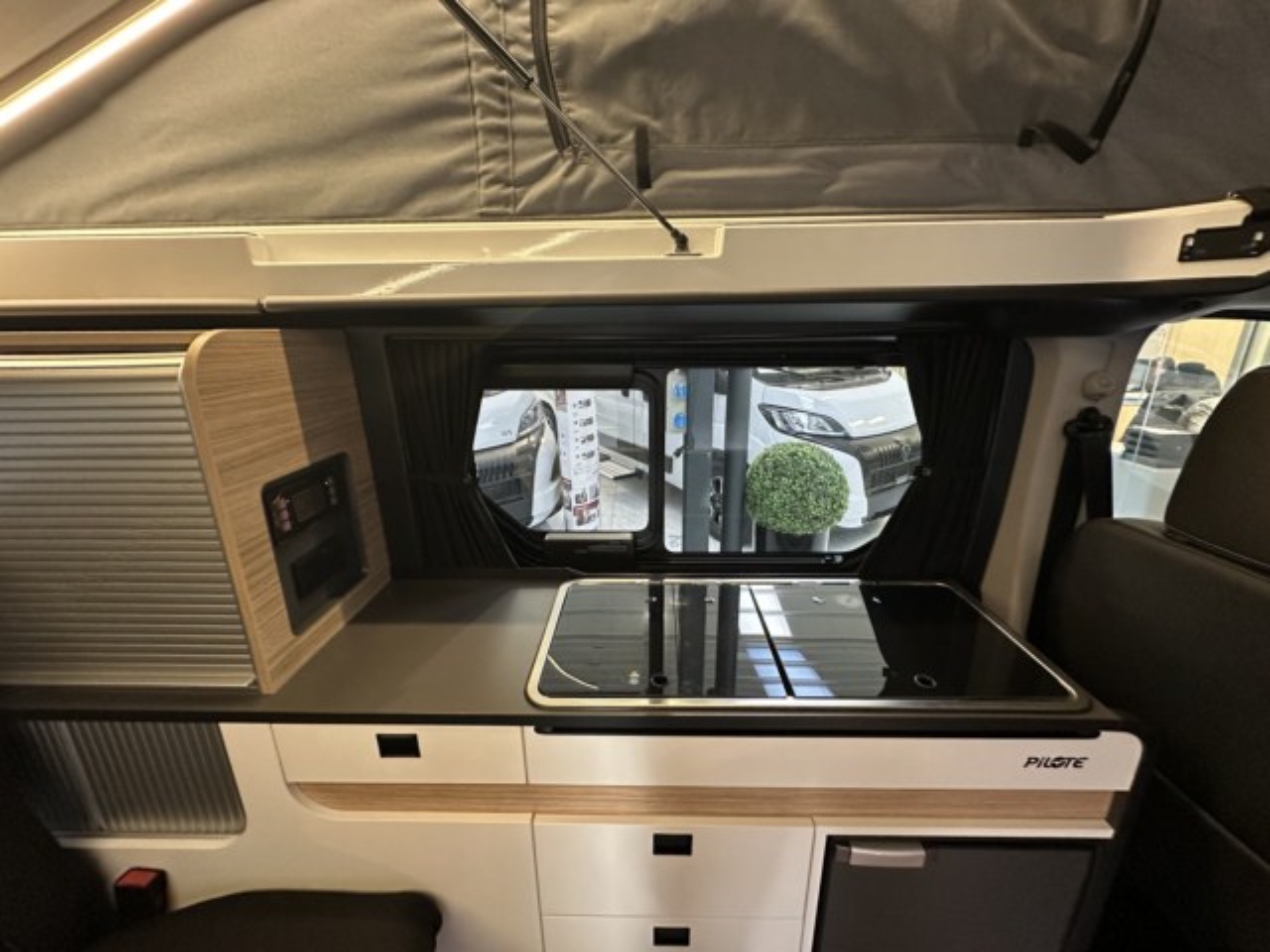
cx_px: 635
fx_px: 514
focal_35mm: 14
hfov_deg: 102.1
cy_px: 476
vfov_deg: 85.7
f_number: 2.2
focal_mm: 2.22
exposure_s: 1/50
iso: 640
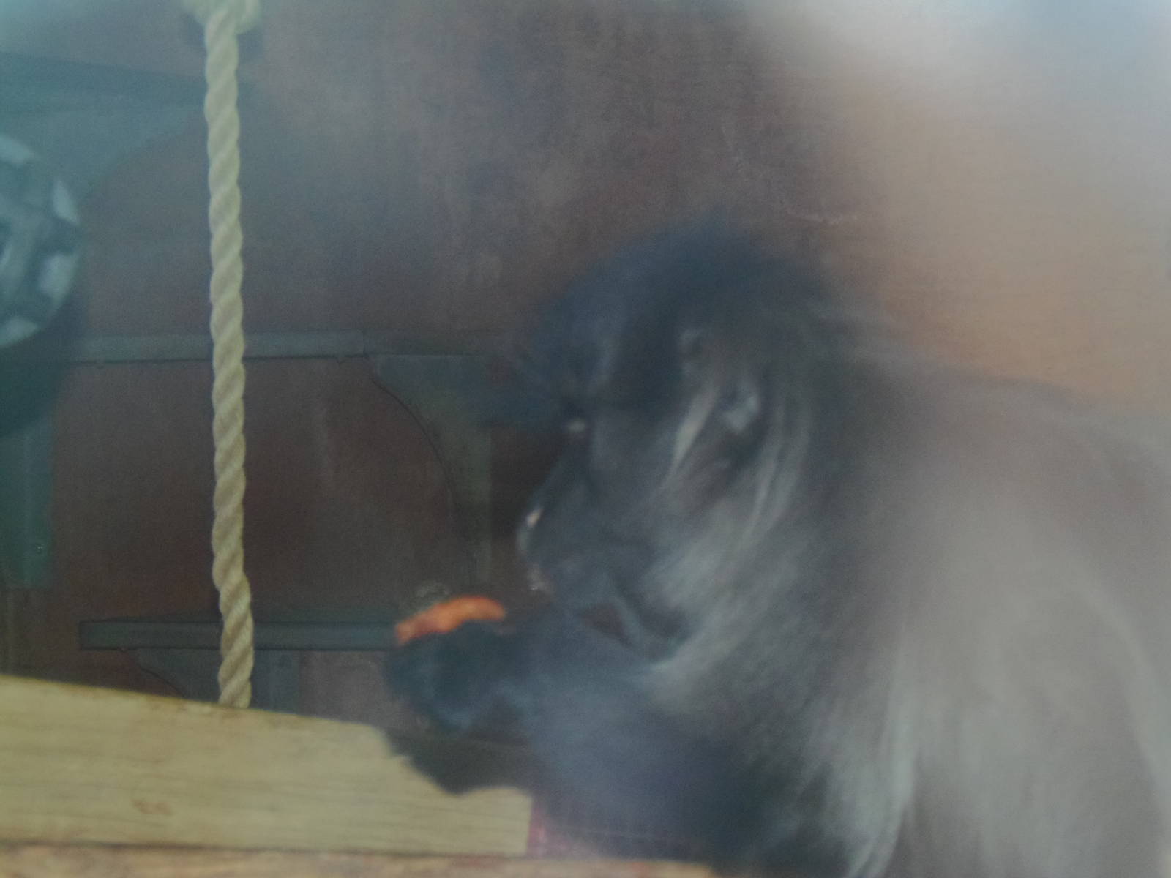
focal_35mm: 136
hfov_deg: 14.5
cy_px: 439
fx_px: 4601
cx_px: 586
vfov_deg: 10.9
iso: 400
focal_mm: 25.2
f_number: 4.7
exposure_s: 1/40
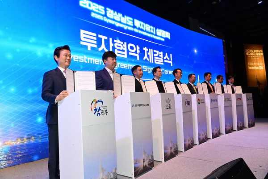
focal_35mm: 27
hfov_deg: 67.4
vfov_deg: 47.9
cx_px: 134
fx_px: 201
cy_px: 90
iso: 6400
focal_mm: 27
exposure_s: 1/250
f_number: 11
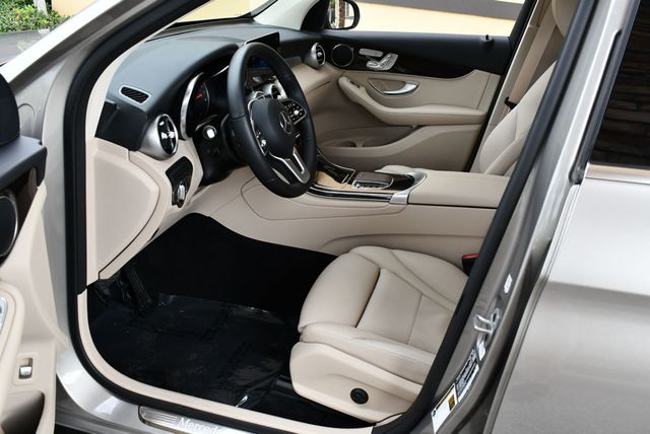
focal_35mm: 36
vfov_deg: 36.9
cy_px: 217
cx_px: 325
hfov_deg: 53.1
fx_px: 651
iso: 400
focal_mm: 18
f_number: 5
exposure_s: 1/250
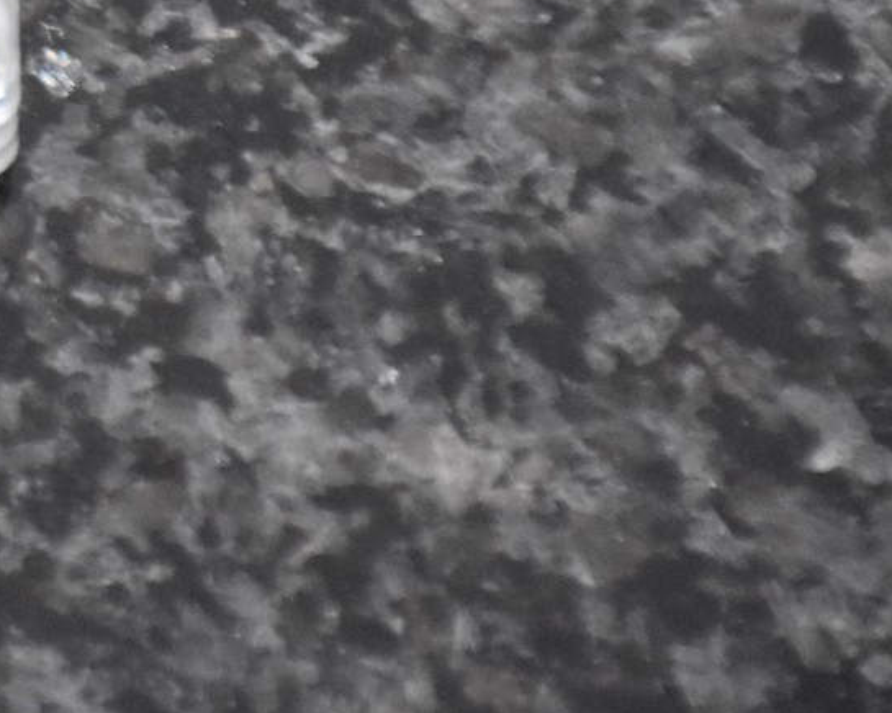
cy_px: -510
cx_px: -925
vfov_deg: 1.8
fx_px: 22915
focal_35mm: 868
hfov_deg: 2.2
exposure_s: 1/125
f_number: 5.6
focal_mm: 140
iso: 2800
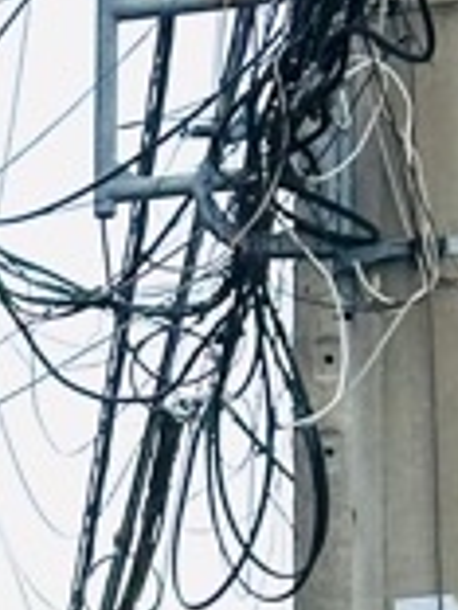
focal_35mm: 315
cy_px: 1251
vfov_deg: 6.1
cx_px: -818
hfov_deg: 4.6
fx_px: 5557
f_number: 1.78
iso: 64
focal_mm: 6.86
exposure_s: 1/2732
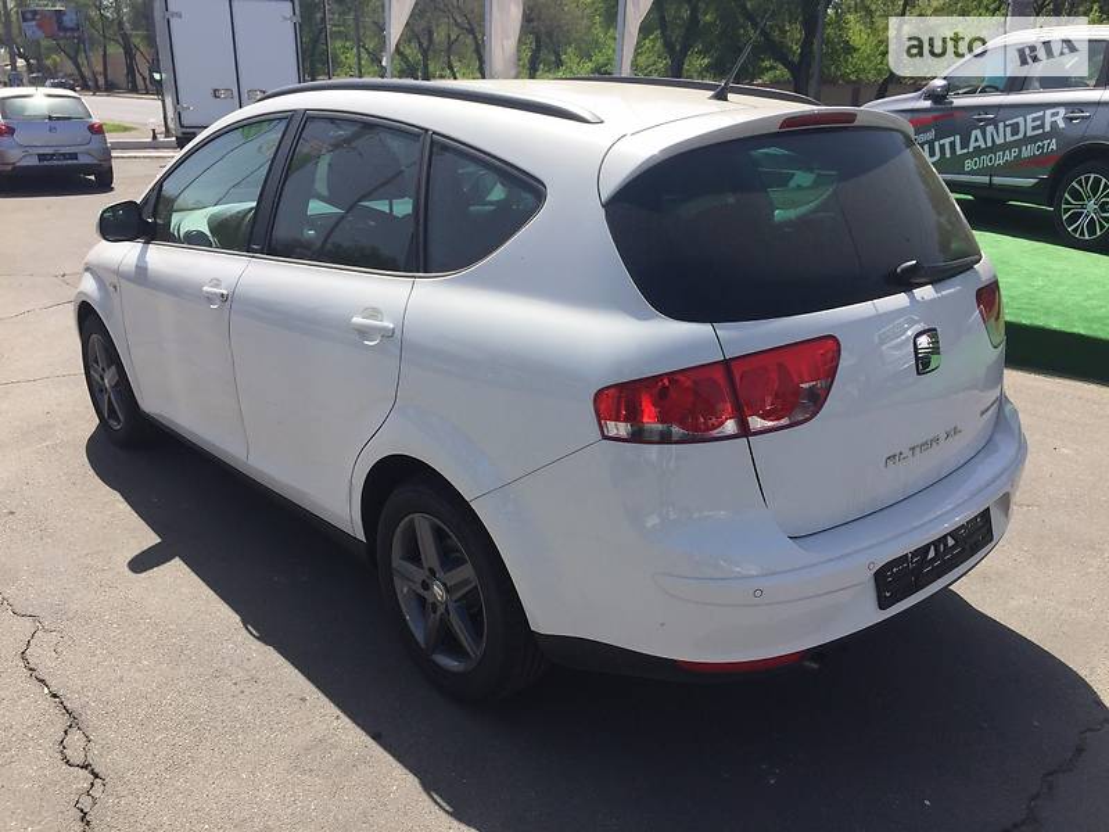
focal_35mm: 29
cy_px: 416
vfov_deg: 48.2
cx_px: 554
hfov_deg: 61.7
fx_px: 929
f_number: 2.2
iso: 32
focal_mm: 4.2
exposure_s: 1/1647
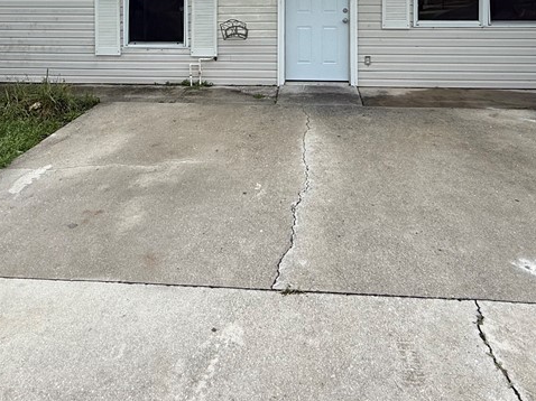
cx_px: 279
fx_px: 464
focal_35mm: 30
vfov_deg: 40.4
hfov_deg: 60.0
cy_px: -9
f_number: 2.2
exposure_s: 1/346
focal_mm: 2.22
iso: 64
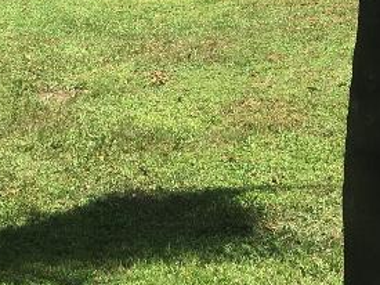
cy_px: -129
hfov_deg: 18.0
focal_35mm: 108
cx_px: 310
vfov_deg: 13.0
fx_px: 1185
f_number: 2.2
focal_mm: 4.15
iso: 25
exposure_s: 1/680
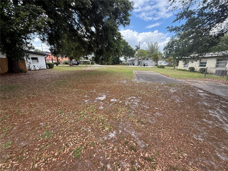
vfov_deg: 85.7
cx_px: 114
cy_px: 86
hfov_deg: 102.1
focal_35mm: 14
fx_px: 92
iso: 64
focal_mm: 2.22
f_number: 2.2
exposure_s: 1/381
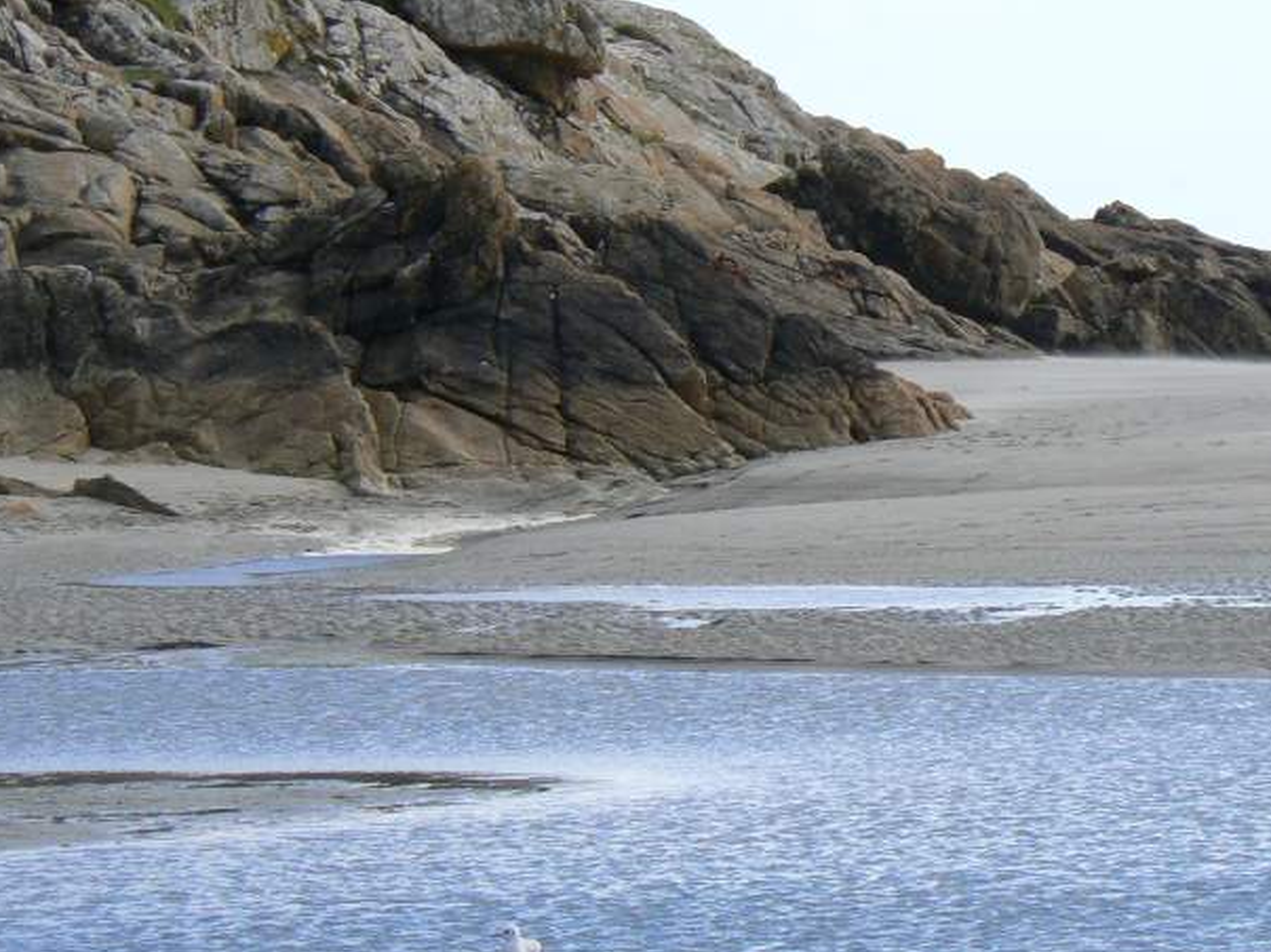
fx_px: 14243
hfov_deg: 5.1
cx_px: 904
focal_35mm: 388
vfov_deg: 3.8
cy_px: 471
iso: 100
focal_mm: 43.3
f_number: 3.3
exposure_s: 1/1000
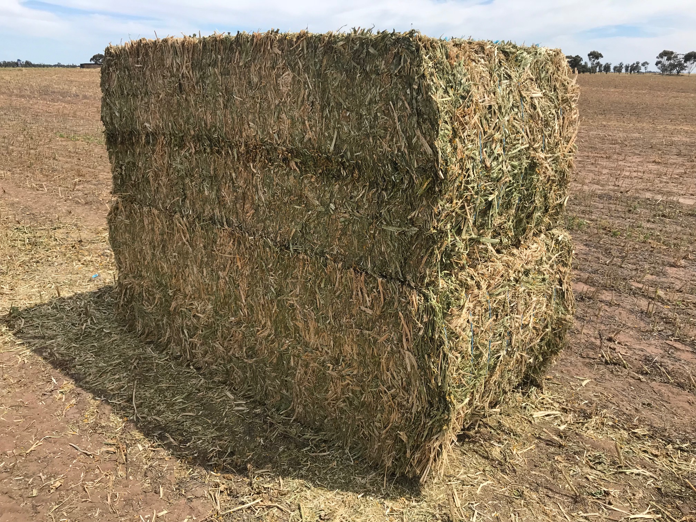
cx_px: 348
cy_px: 261
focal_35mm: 28
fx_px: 563
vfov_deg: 49.7
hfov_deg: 63.4
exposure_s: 1/2227
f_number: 1.8
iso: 20
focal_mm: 3.99
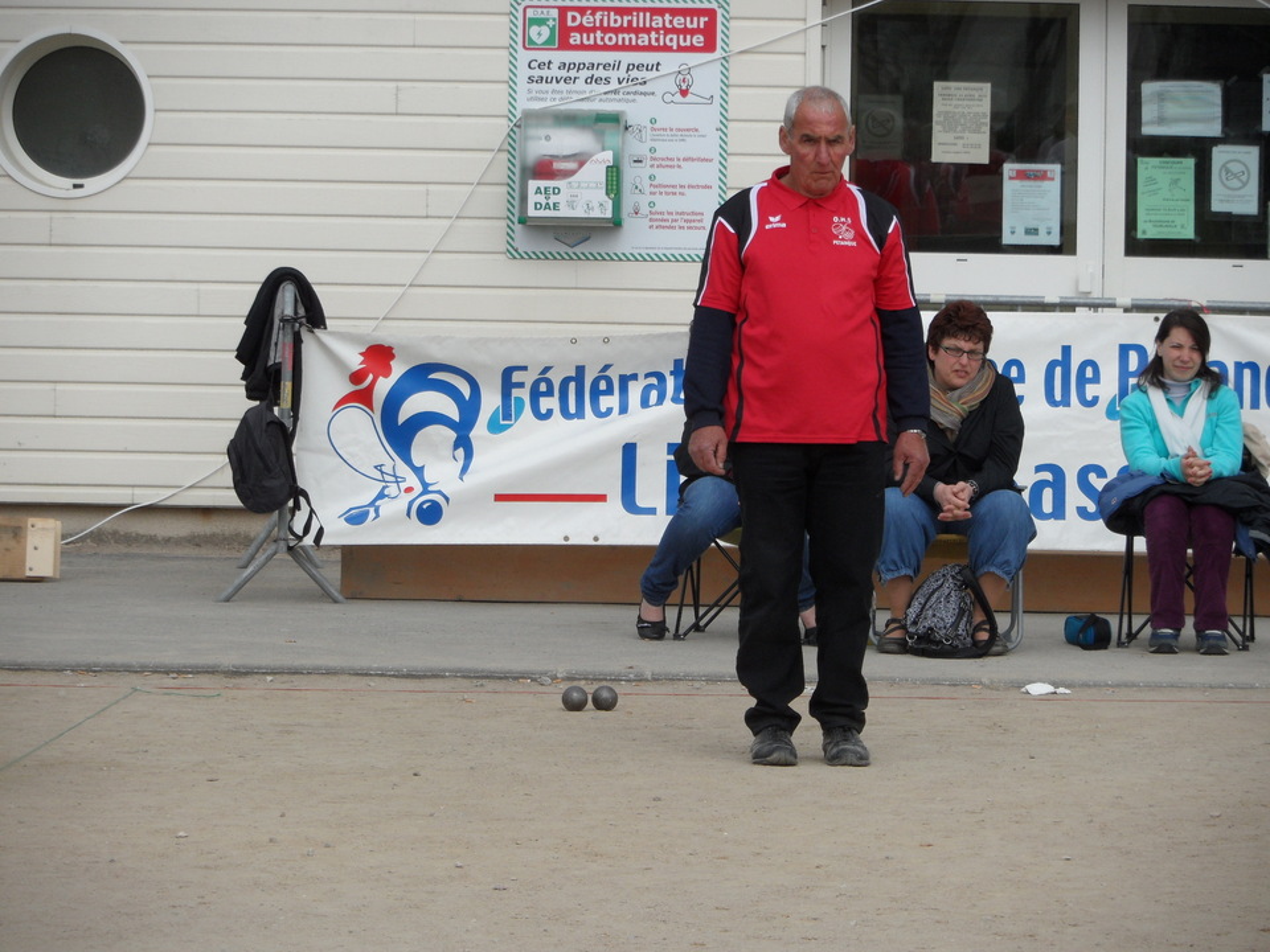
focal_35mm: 210
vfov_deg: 7.1
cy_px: 476
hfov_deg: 9.4
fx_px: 7705
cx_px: 635
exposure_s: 1/750
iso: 80
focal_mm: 34.8
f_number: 4.6
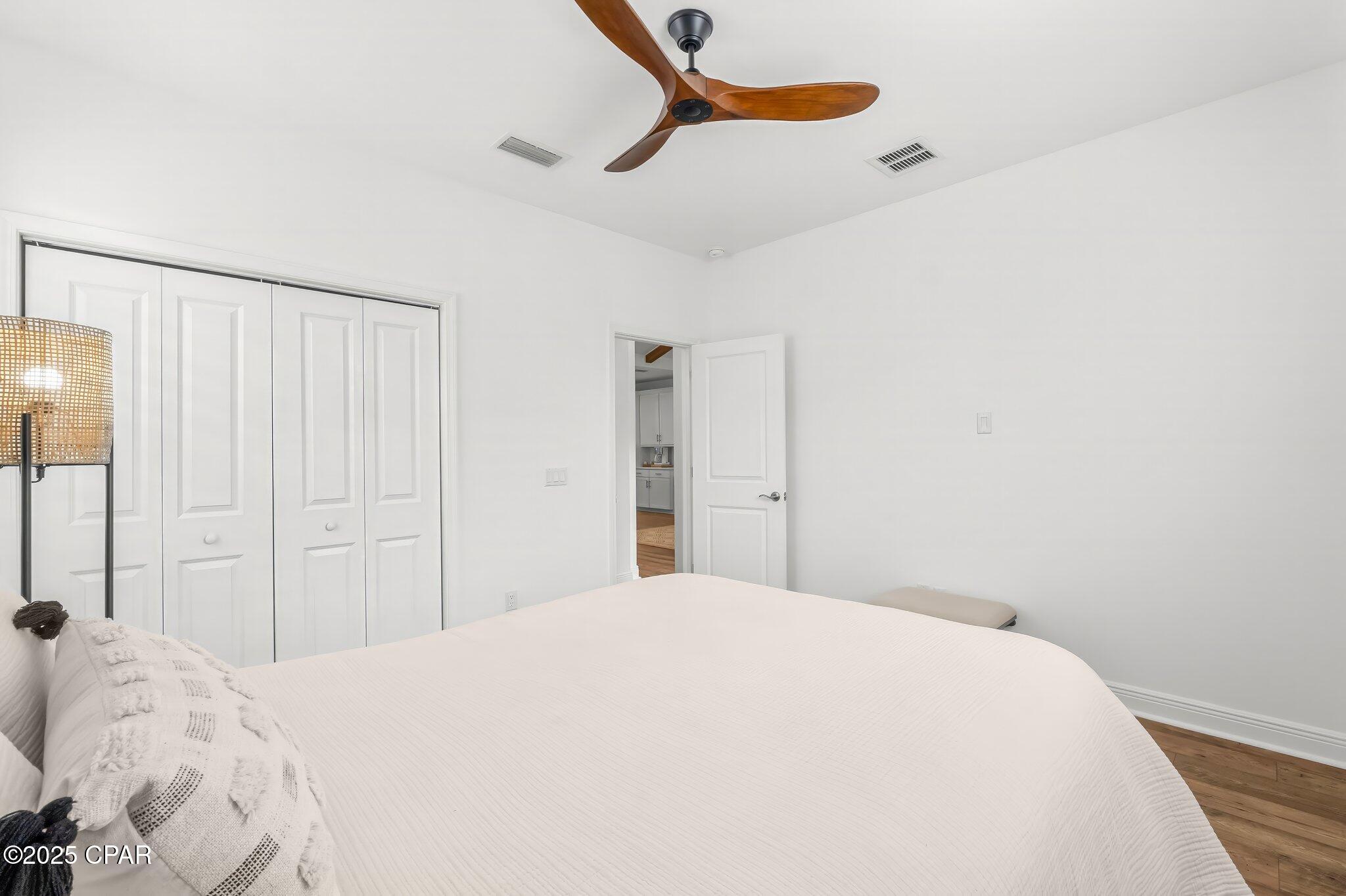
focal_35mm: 15
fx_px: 561
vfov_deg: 77.3
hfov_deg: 100.4
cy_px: 448
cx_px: 673
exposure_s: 1/50
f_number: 9
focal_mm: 10
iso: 400
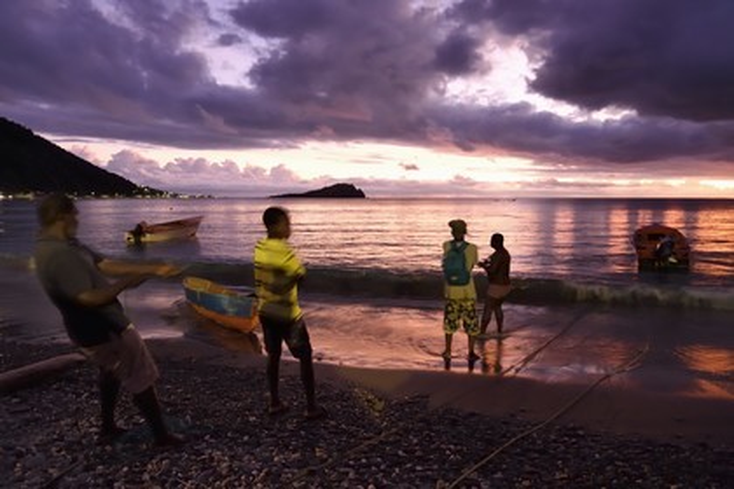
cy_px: 244
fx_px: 489
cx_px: 367
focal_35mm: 24
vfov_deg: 53.1
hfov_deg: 73.7
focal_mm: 24
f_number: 5
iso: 1600
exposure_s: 1/4
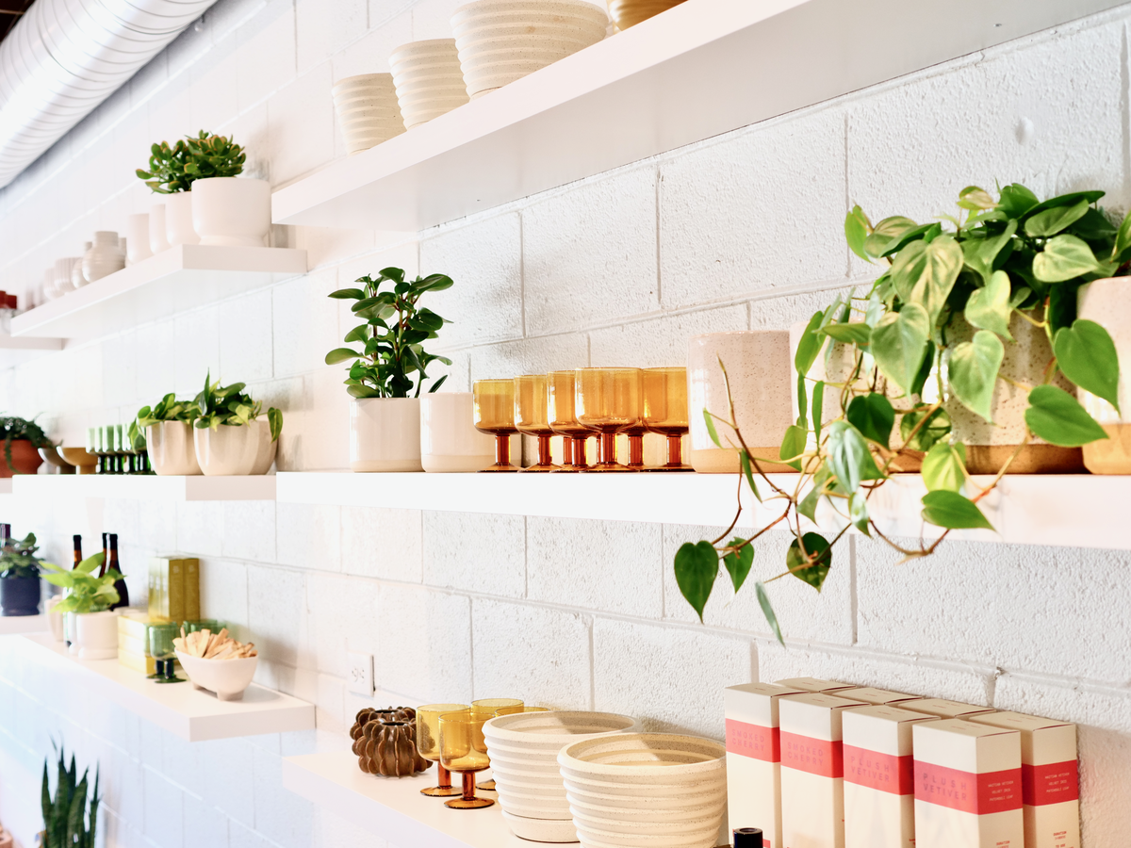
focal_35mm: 50
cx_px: 566
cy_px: 424
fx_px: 1634
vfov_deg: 29.1
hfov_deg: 38.2
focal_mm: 25
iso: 320
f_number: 2.8
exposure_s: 1/50
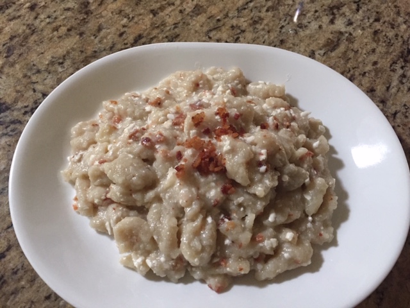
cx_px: 205
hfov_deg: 61.7
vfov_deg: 48.2
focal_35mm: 29
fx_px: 343
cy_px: 154
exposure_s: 1/24
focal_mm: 4.15
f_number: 2.2
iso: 250
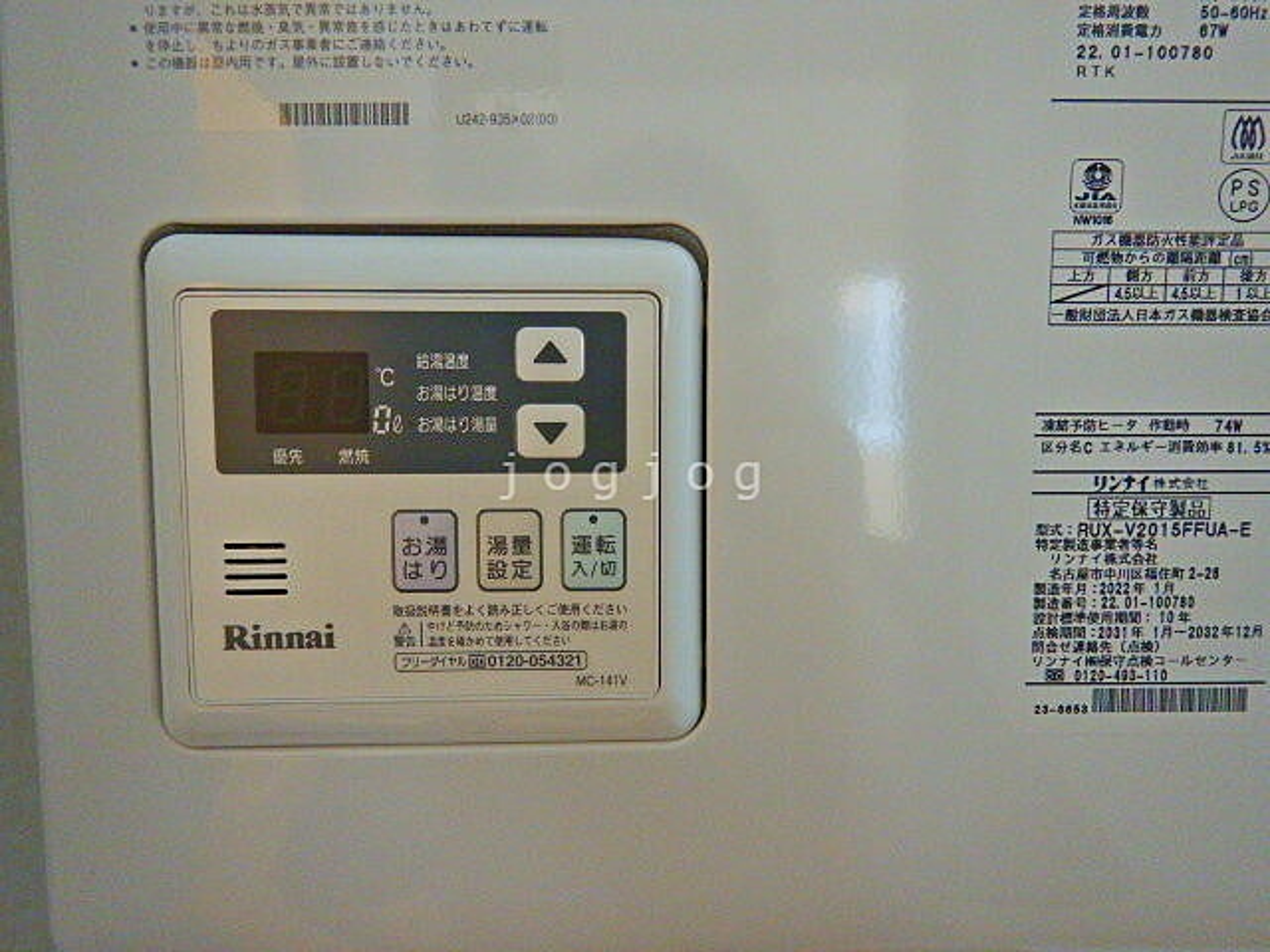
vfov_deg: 56.8
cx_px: 635
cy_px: 476
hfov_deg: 71.6
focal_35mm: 24
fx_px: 881
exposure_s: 1/20
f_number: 2.8
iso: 200
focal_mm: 4.3
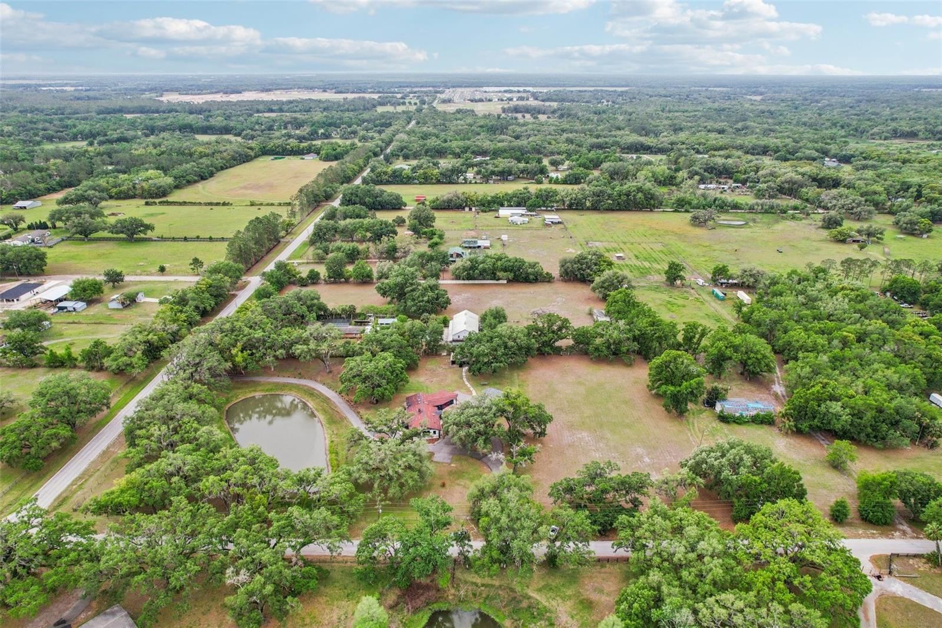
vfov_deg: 57.2
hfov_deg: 78.6
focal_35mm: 22
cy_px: 314
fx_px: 576
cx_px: 471
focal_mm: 8.4
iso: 150
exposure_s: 1/1250
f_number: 2.8
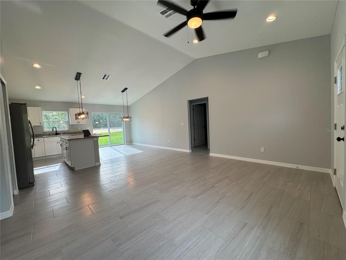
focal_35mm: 14
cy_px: 130
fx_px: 140
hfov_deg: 102.1
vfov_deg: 85.7
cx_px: 173
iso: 50
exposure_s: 1/120
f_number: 2.2
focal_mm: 2.22
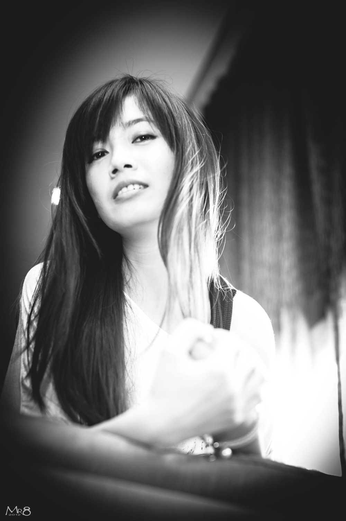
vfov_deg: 39.6
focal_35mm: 50
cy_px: 260
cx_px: 173
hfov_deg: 27.0
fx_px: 722
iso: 800
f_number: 2
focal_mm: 50
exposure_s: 1/60
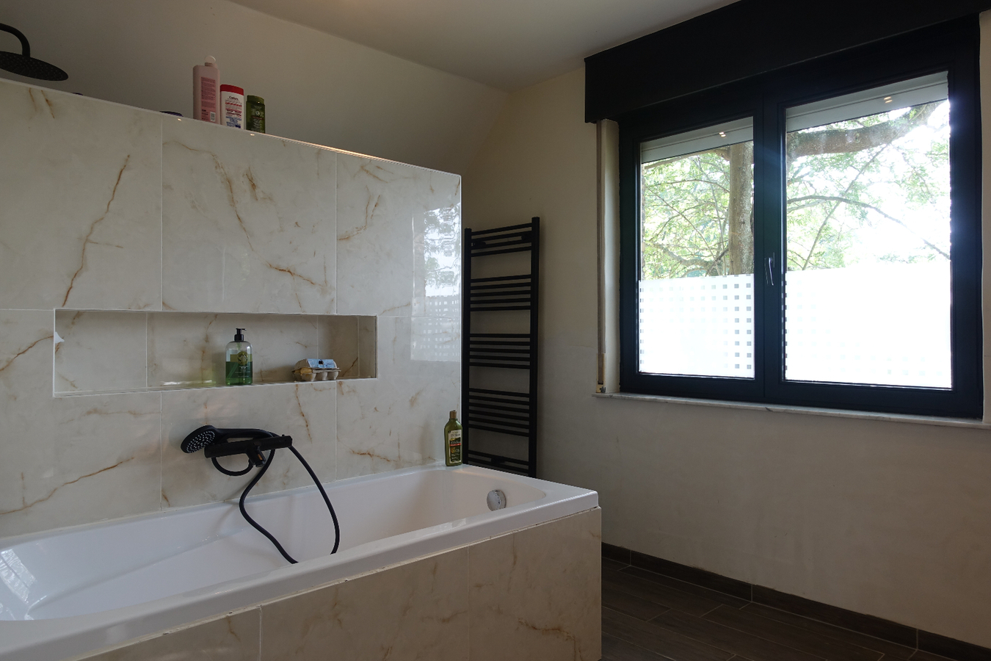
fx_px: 661
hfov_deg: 73.7
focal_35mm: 24
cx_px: 496
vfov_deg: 53.1
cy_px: 330
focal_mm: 8.8
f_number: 2.8
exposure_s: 1/50
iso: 125
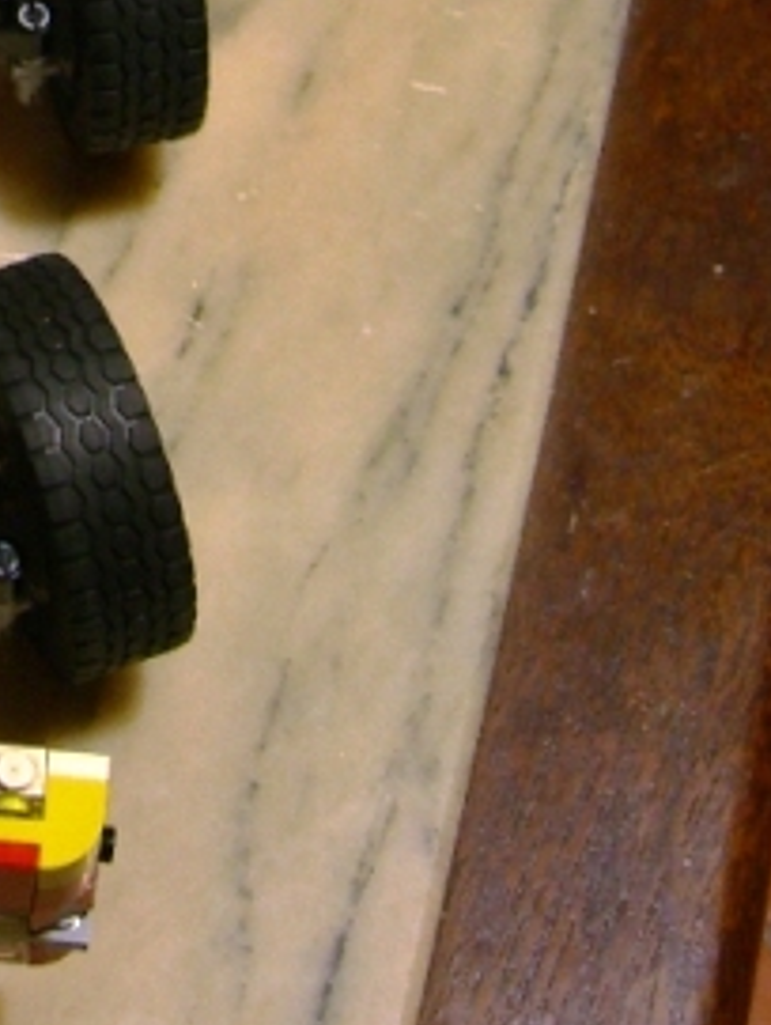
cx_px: -249
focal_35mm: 112
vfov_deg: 16.8
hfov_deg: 12.8
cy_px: -193
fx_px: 3318
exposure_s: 1/8
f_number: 2.8
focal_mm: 7.9
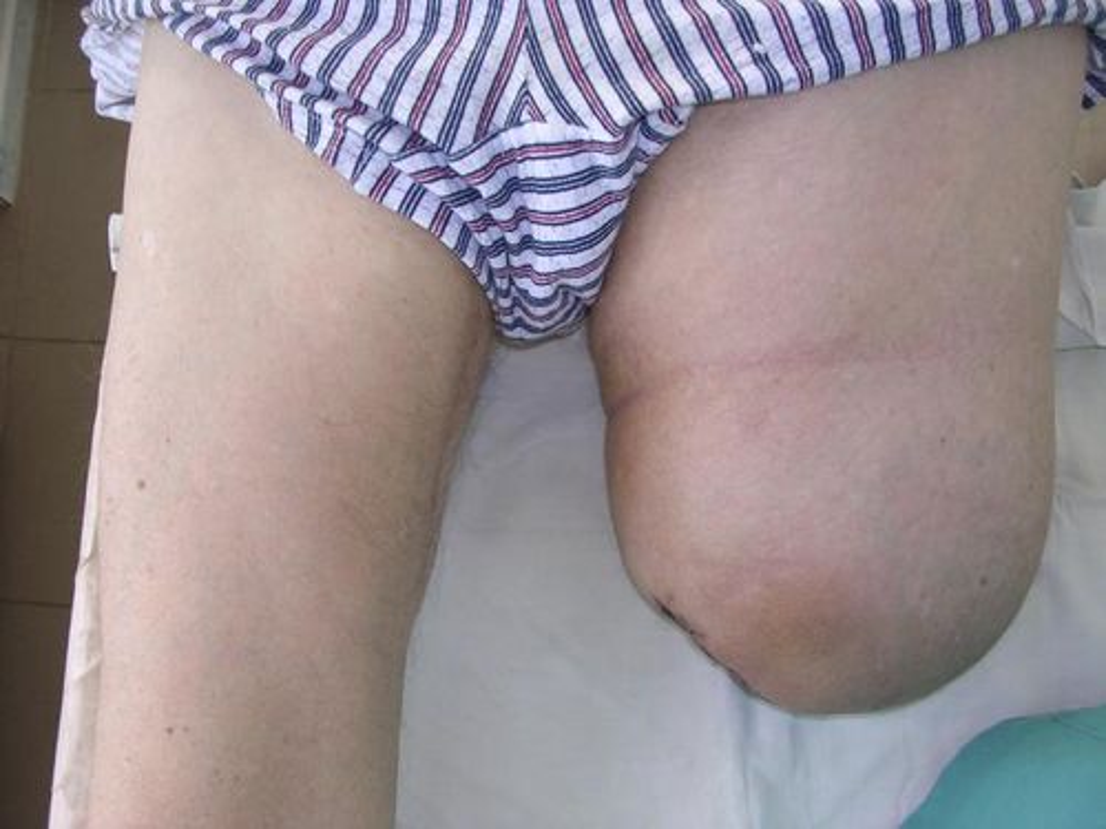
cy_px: 414
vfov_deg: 37.7
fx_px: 1214
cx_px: 553
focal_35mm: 38
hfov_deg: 49.0
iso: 100
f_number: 2.8
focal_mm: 5.8
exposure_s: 1/30
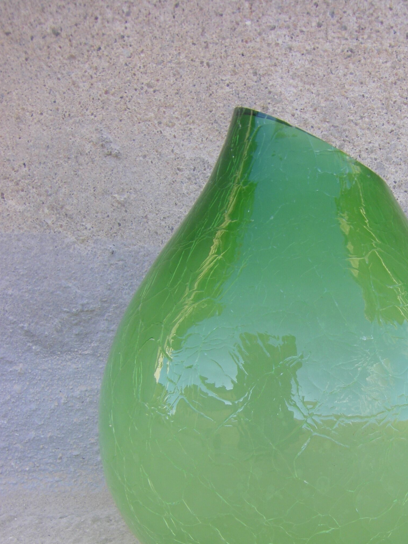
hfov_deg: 23.8
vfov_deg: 31.0
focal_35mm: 61
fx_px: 959
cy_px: 425
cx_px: 290
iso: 64
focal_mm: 6.3
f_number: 3.5
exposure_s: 1/80
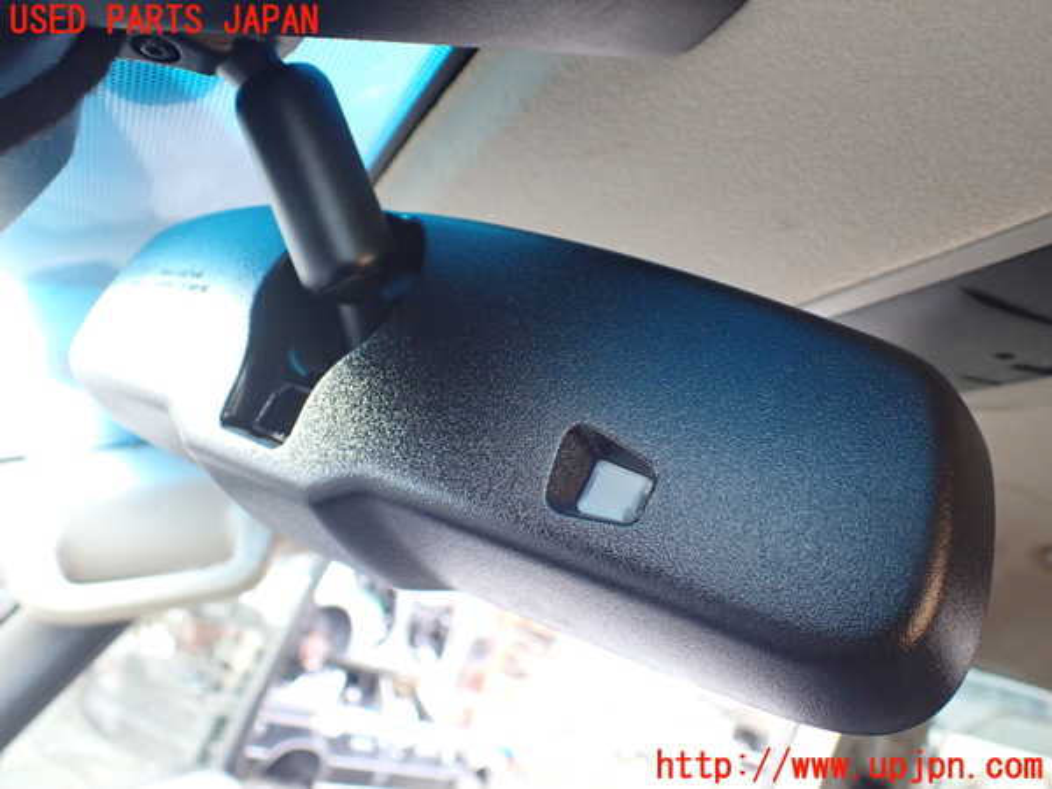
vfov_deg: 46.8
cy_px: 394
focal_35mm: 30
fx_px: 912
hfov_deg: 60.0
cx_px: 526
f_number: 2.3
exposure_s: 1/125
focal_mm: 5.4
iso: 800
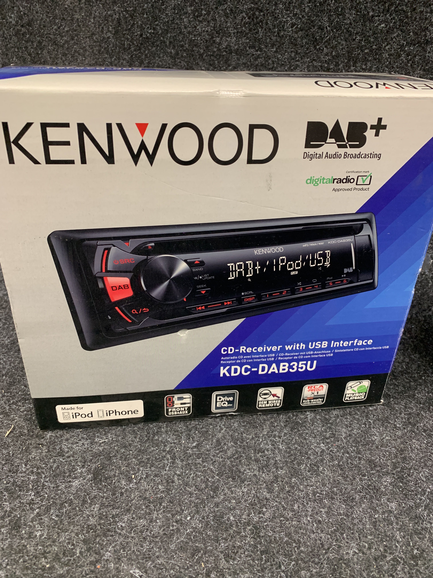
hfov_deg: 53.1
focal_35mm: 26
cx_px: 216
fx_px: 434
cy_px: 289
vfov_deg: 67.3
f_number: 1.8
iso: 200
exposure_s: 1/60
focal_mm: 4.25
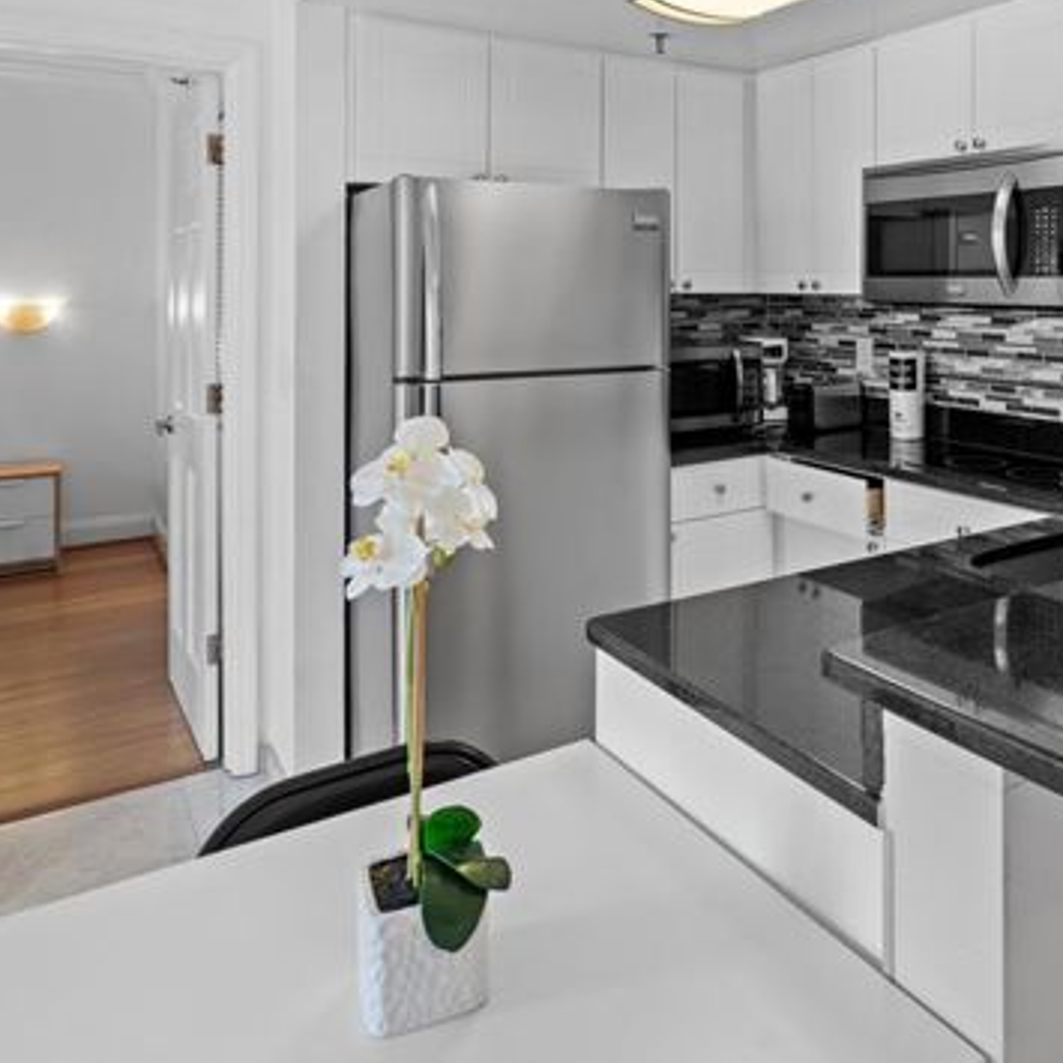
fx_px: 938
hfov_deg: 57.6
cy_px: 373
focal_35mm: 27
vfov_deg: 58.0
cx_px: 720
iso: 320
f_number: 8
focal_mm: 16
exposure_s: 1/6
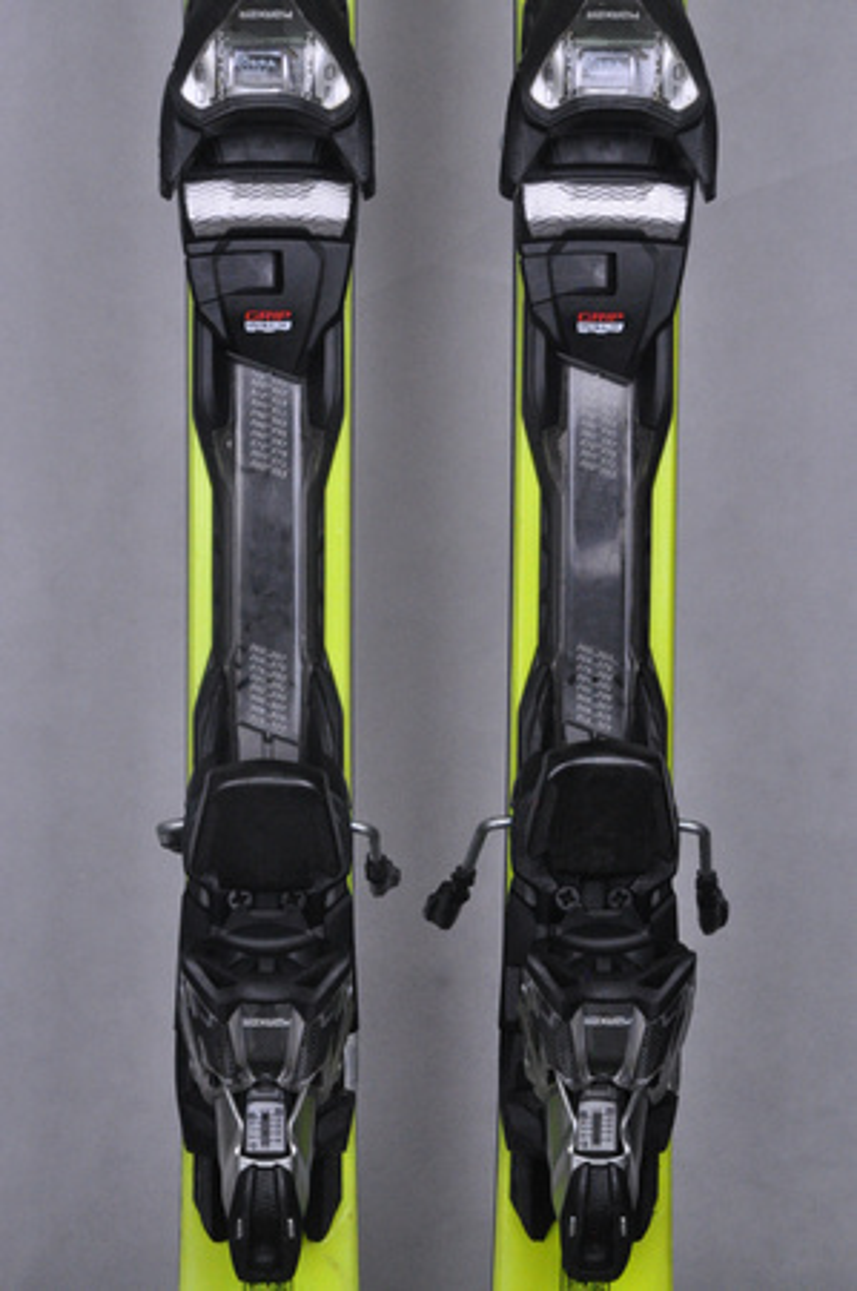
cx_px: 428
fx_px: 4026
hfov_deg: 12.2
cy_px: 646
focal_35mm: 112
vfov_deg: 18.2
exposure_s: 1/125
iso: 3200
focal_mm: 75
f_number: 9.5
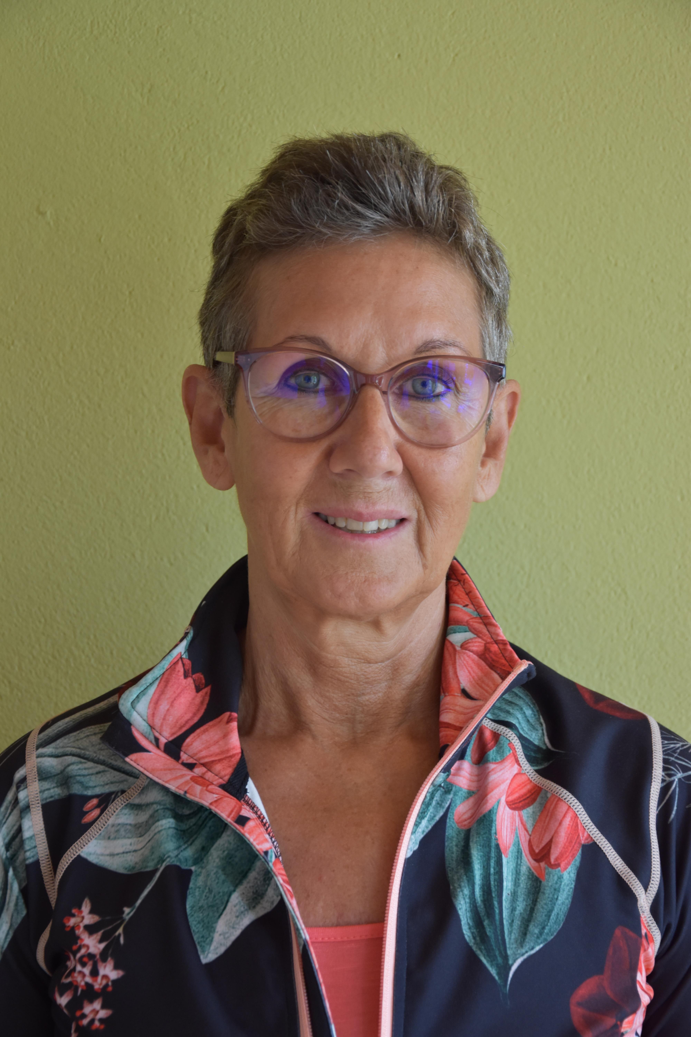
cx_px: 346
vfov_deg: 23.4
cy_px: 518
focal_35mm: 87
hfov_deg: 15.7
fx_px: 2505
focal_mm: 58
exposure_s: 1/60
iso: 900
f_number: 5
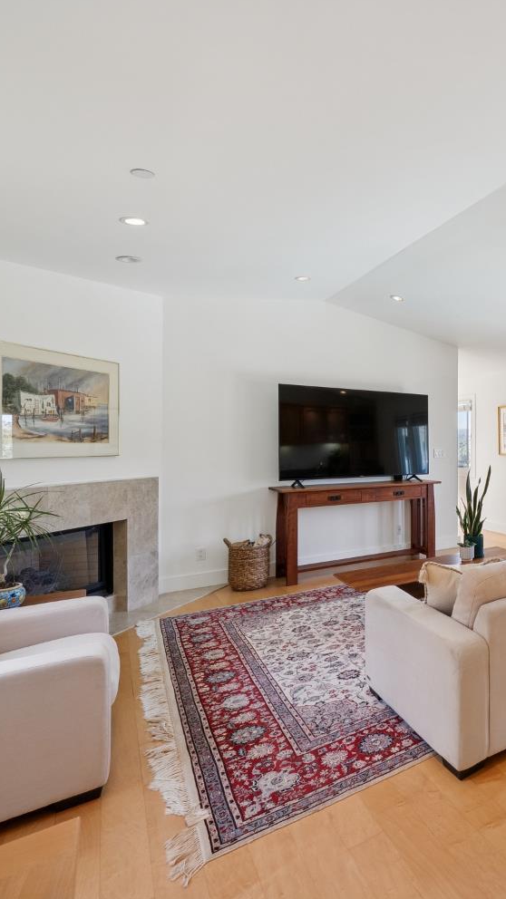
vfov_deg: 89.6
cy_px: 447
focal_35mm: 19
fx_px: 453
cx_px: 512
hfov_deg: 47.7
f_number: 11
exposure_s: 1/25
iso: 640
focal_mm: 12
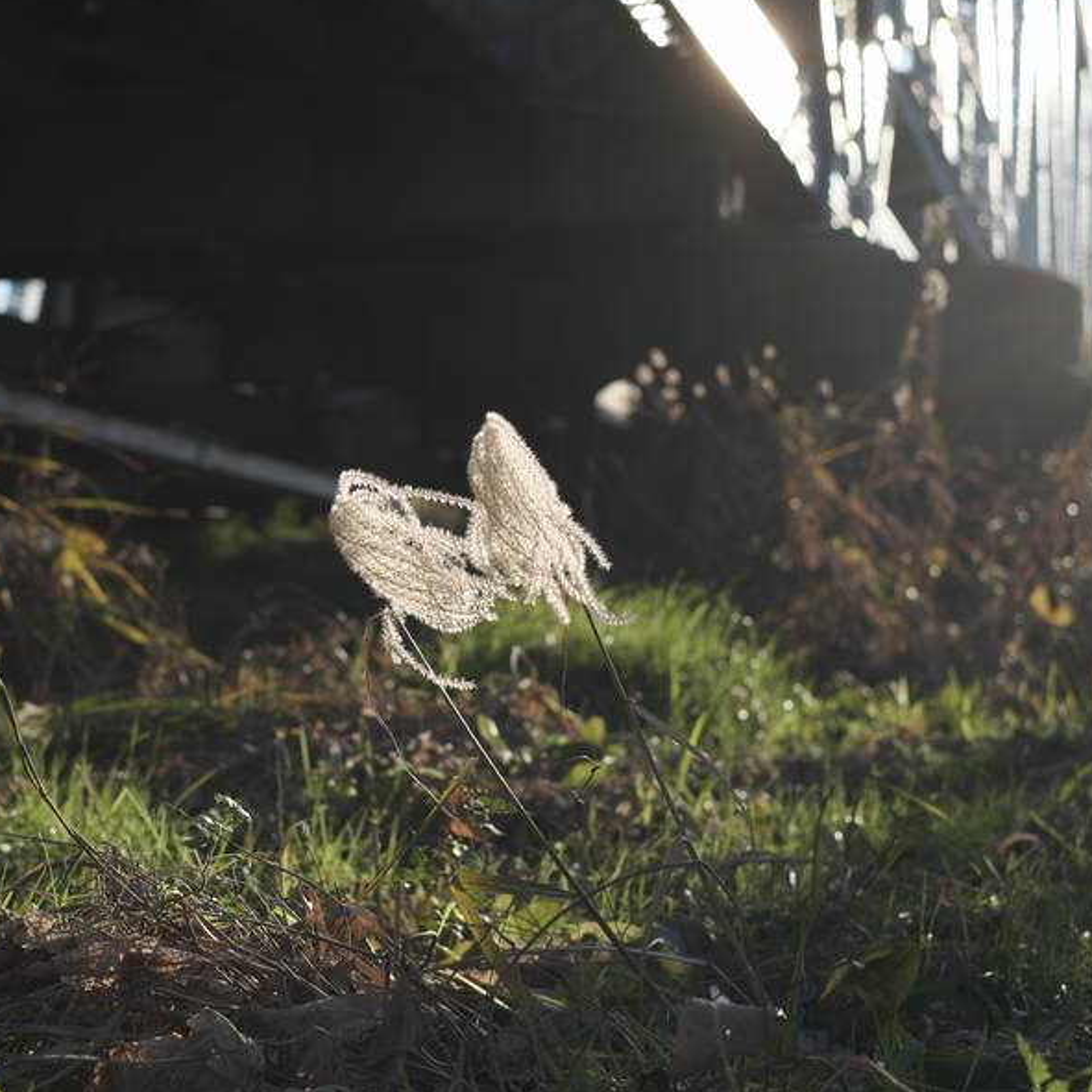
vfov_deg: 22.2
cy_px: 489
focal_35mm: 78
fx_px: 2784
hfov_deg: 22.2
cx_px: 421
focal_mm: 35
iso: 160
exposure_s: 1/1100
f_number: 3.2
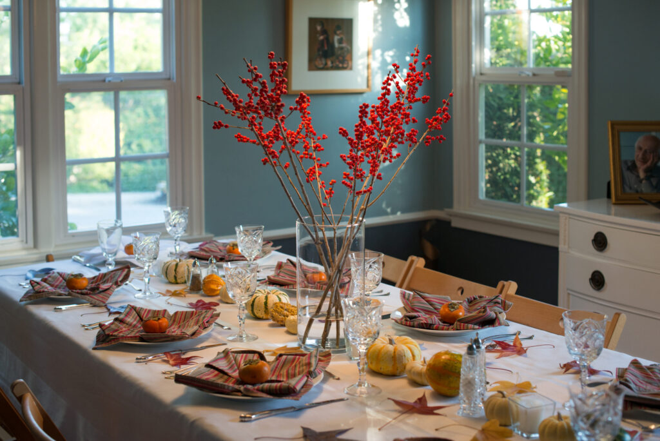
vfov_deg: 27.0
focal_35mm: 50
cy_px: 220
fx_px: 917
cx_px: 330
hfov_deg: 39.6
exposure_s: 1/125
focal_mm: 50
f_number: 4
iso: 800
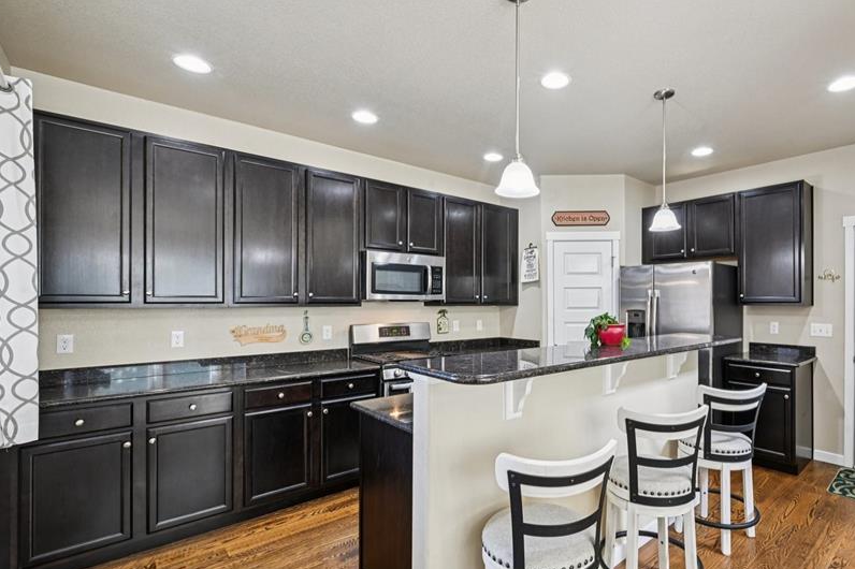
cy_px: 296
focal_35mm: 18
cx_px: 516
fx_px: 427
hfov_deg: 88.8
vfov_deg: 67.3
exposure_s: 1/2.5
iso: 400
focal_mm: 14
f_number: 11
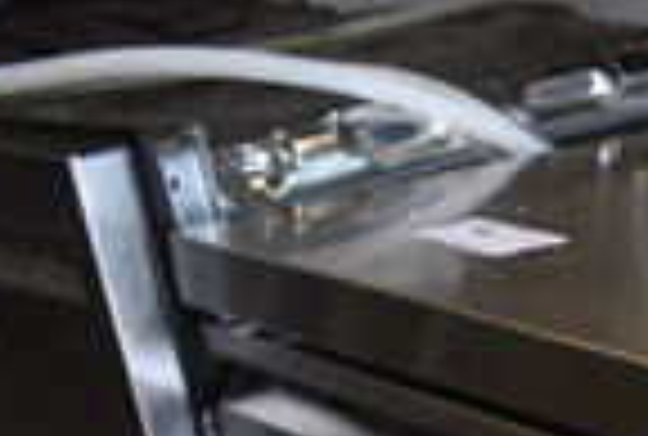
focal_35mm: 114
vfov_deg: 11.1
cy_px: 836
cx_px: 1170
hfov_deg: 15.4
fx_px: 2058
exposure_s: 1/200
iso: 800
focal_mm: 18
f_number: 3.5
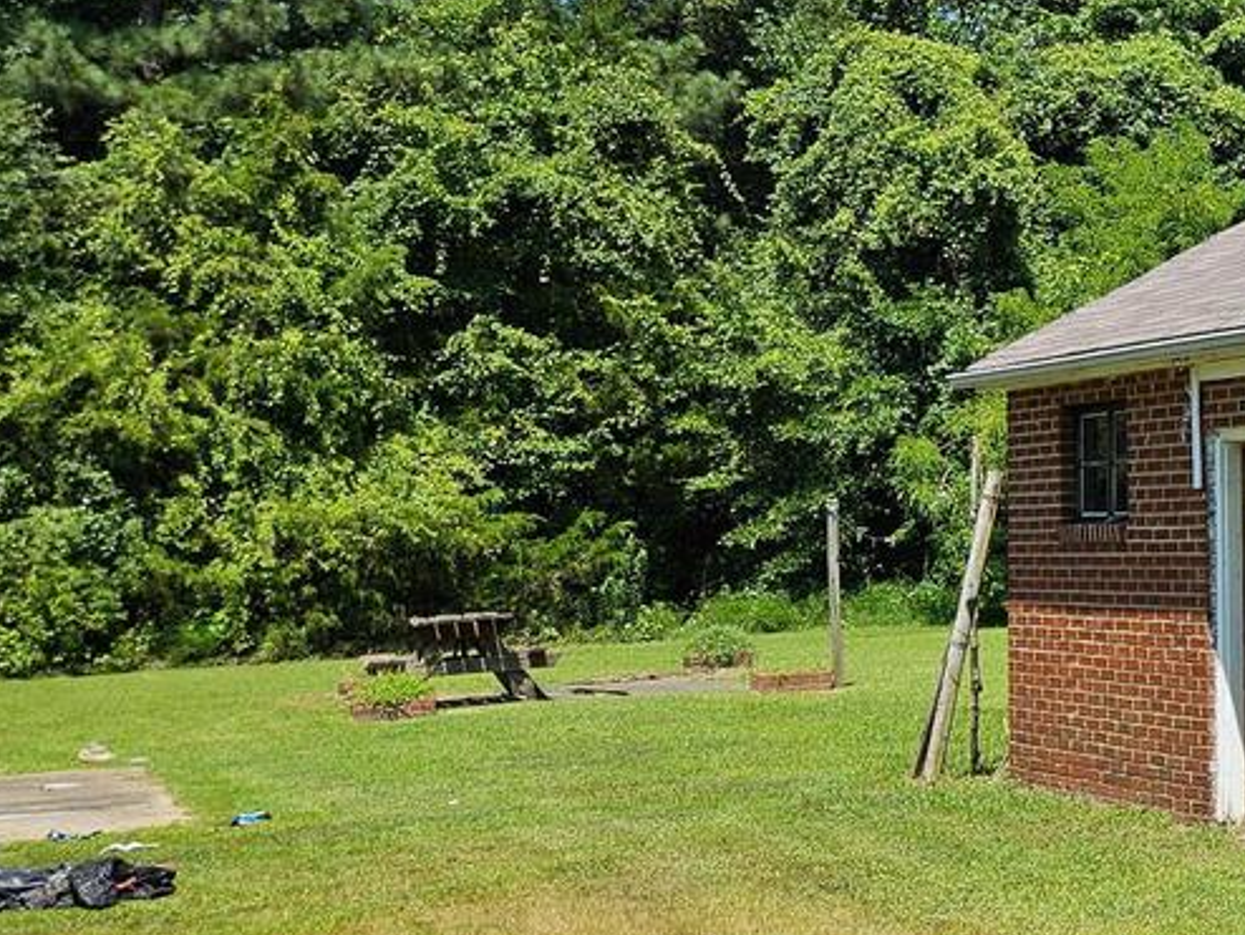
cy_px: 318
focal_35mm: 67
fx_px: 2411
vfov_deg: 21.9
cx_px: 1764
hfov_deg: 24.0
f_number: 1.8
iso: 25
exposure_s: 1/1695
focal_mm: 5.4
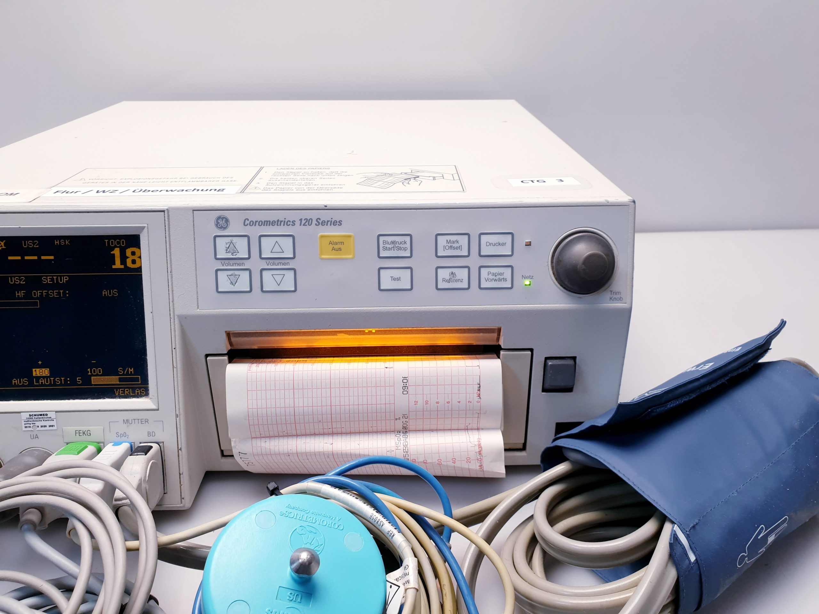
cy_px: 307
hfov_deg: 67.3
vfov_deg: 53.1
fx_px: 615
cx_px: 410
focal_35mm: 26
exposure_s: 1/50
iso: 64
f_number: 2.4
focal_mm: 4.3
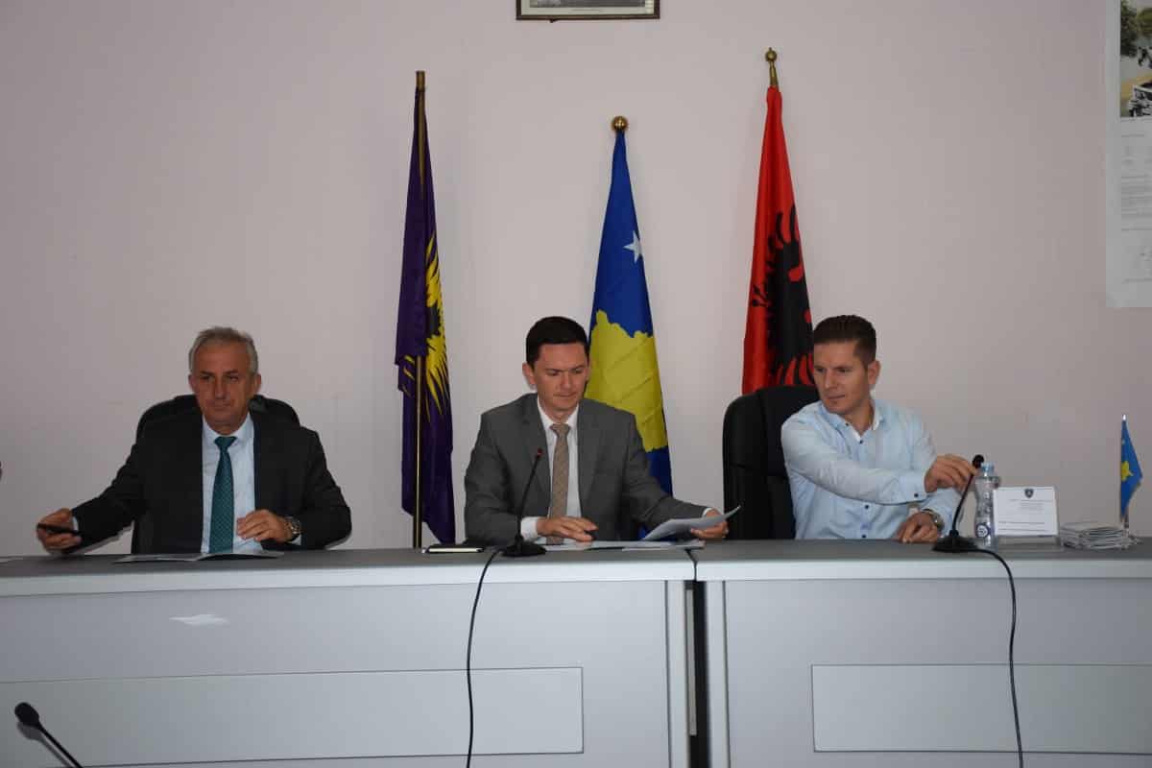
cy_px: 384
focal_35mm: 57
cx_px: 576
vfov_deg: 23.8
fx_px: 1824
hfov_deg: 35.1
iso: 800
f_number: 4.5
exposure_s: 1/80
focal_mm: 38
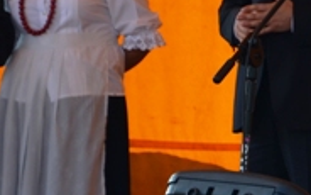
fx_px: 4711
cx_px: 338
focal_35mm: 556
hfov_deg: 3.8
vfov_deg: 2.4
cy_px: 46
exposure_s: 1/500
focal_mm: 105
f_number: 5.6
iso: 200
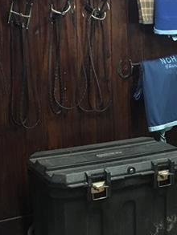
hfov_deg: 19.4
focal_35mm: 76
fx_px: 518
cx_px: 100
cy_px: 81
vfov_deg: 25.5
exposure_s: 1/30
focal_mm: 4.15
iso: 200
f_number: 2.2
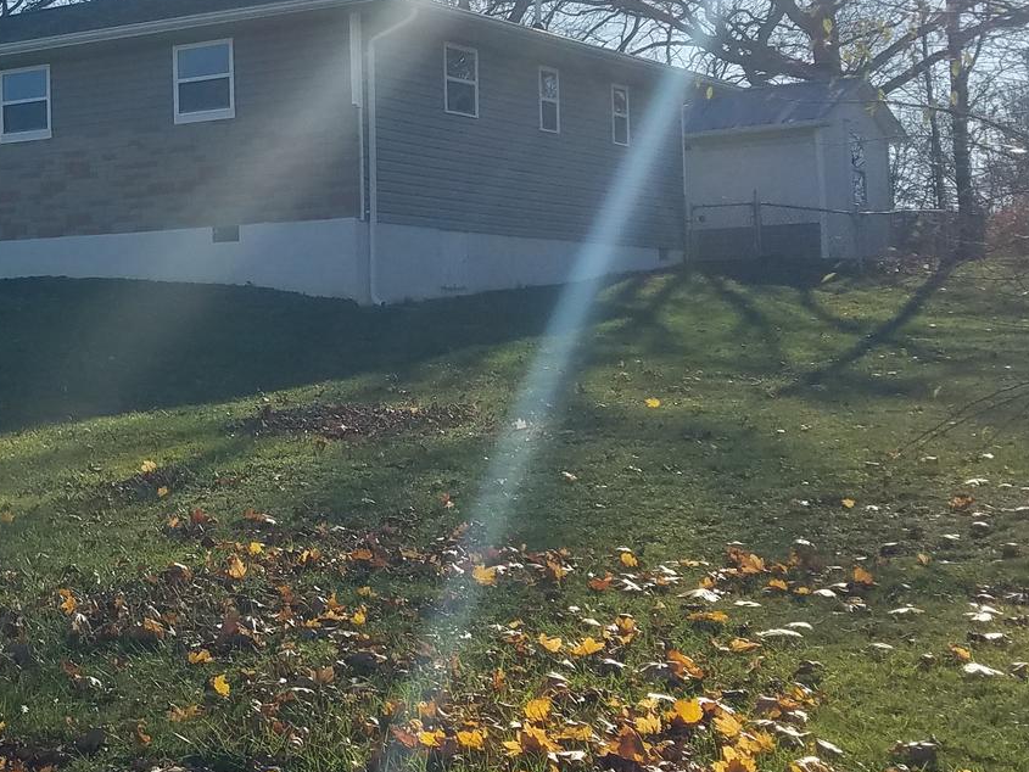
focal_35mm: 63
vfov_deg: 23.2
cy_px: 235
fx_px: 1873
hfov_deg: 28.9
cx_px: 21
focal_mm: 4.2
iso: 50
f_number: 1.7
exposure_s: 1/3384
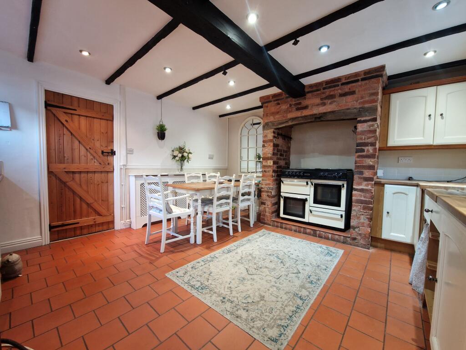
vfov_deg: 89.9
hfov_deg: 106.2
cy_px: 175
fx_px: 175
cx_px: 233
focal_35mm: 13
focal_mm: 2.2
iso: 640
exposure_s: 1/33
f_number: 2.2
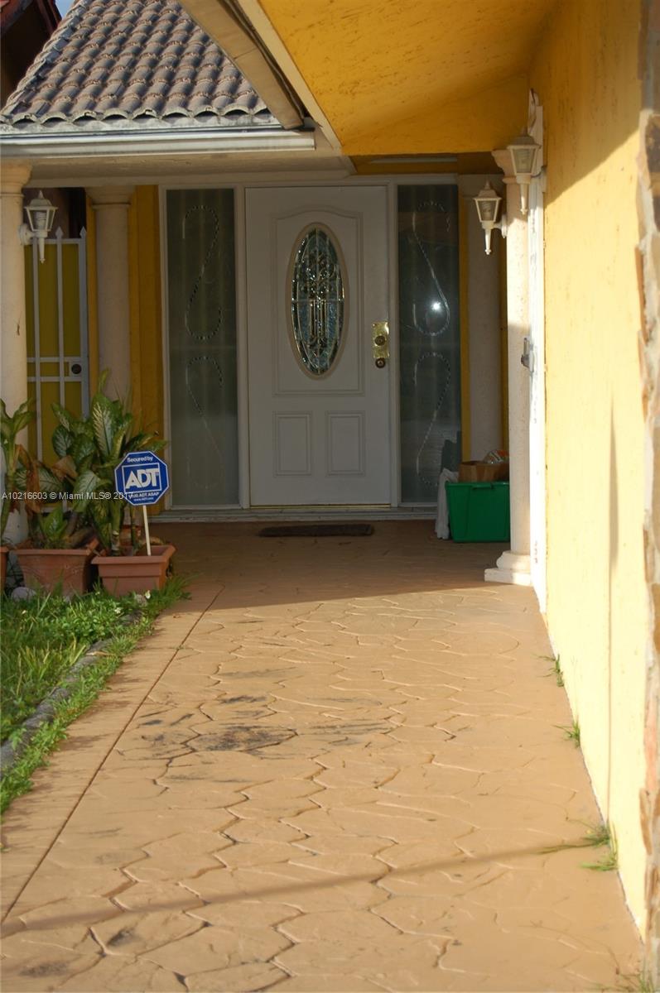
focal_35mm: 82
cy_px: 496
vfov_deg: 24.6
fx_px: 2274
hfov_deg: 16.5
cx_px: 330
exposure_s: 1/500
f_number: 5.6
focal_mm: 55
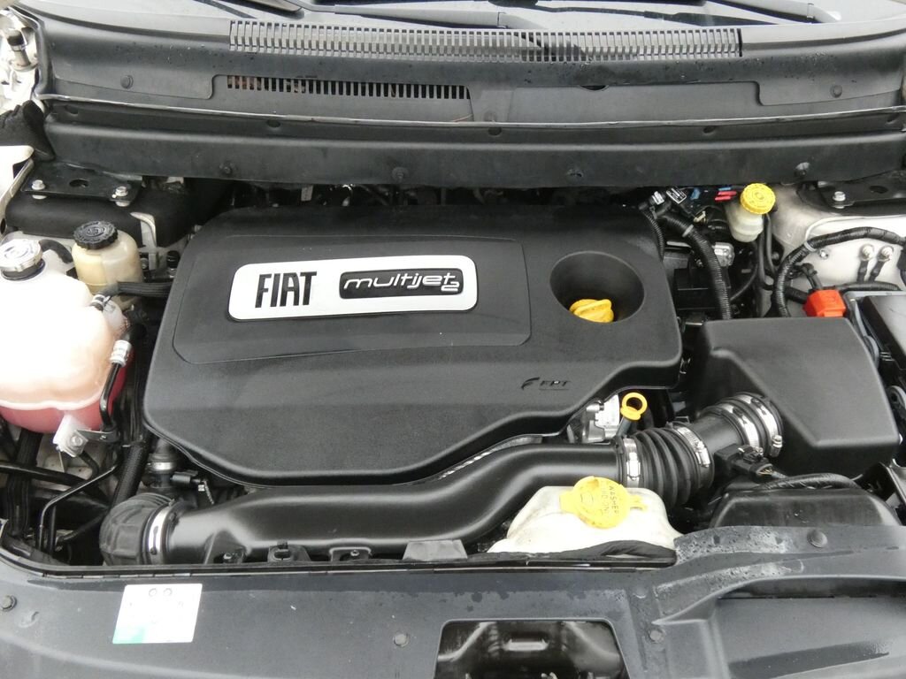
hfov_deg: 56.8
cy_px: 340
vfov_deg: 44.2
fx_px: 838
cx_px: 453
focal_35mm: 32
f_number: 5.6
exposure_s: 1/80
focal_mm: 5.8
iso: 1000
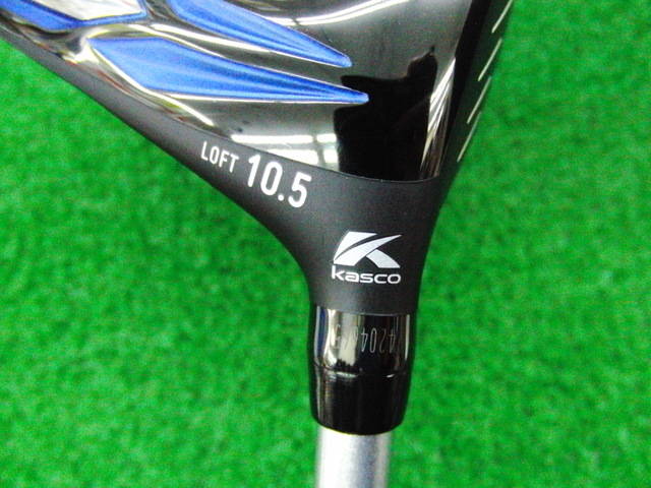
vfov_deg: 38.7
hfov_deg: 50.1
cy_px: 244
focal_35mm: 37
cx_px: 326
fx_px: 696
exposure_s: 1/160
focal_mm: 6.42
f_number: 3.6
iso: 3200
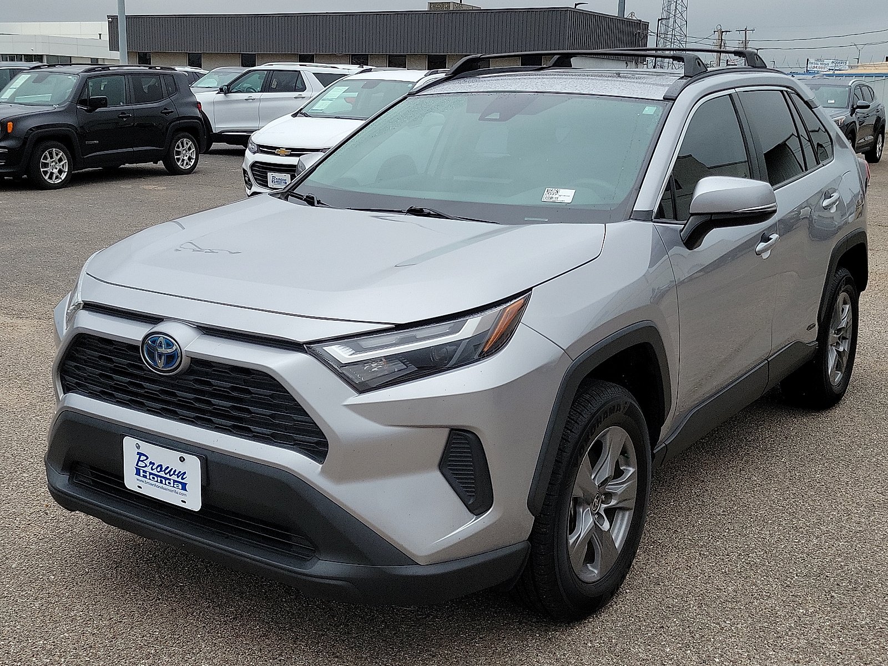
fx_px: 667
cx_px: 444
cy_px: 333
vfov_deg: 53.1
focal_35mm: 26
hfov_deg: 67.3
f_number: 1.8
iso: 50
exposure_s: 1/1429
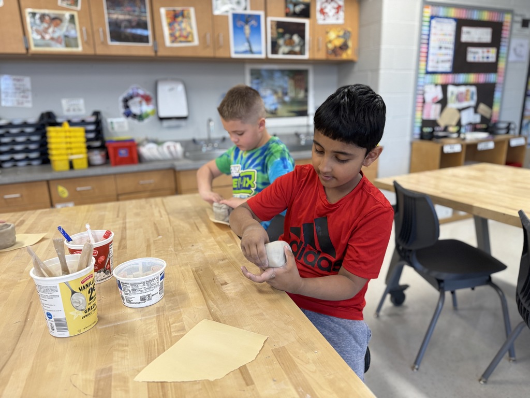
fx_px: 367
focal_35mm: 24
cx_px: 265
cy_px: 199
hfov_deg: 71.6
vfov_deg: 56.8
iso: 200
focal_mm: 6.76
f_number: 1.78
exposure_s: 1/64
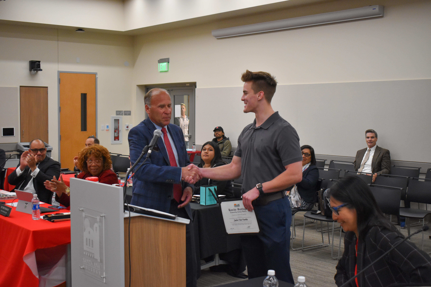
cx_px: 216
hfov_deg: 38.9
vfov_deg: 26.5
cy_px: 144
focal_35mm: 51
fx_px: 611
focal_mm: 34
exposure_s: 1/125
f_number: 4.5
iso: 2200
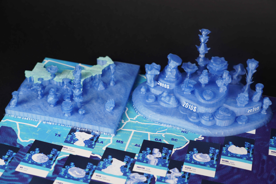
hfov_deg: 31.9
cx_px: 138
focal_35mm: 63
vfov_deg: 21.6
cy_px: 92
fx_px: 483
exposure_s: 1/100
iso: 100
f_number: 4.5
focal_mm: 63
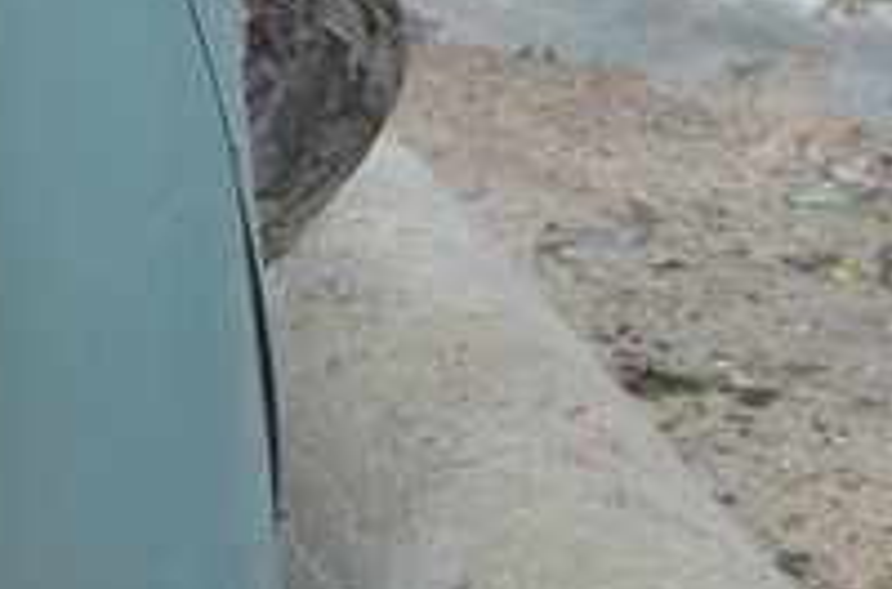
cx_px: 384
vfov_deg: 6.6
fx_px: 5063
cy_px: 649
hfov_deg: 10.1
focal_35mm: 205
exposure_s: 1/200
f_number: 7.1
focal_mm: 42
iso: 1600
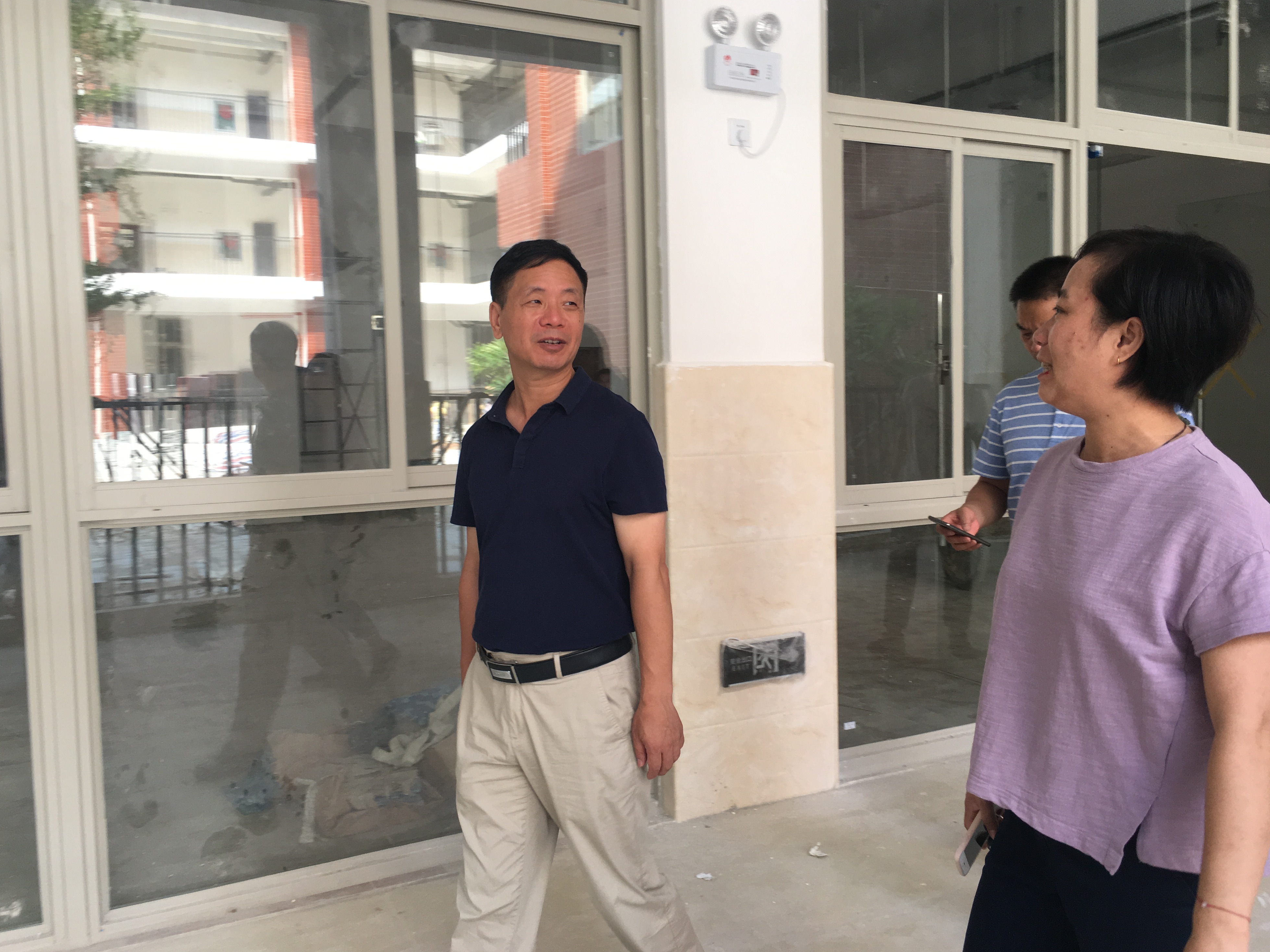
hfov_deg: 60.0
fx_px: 1101
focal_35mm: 30
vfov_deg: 46.8
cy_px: 467
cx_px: 625
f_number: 2.2
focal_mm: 4.15
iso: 40
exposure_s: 1/100
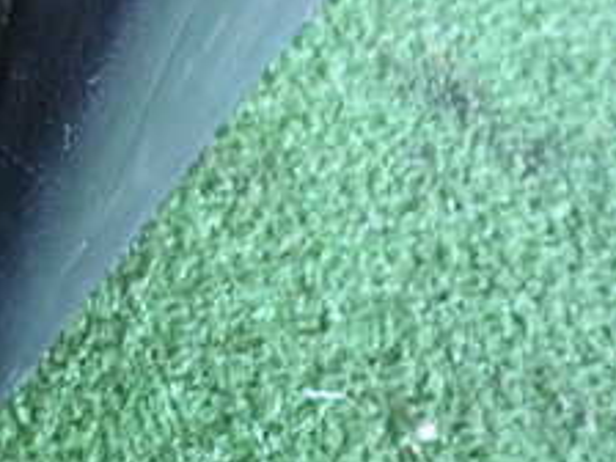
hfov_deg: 25.0
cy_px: -50
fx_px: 1192
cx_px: -192
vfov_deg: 20.8
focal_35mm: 67
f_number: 2
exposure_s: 1/25
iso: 800
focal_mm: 4.5
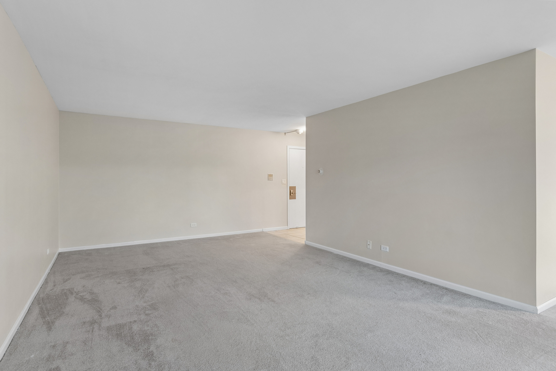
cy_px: 186
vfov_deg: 67.4
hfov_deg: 90.0
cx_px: 278
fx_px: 278
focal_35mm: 18
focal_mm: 12
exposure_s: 1/2.5
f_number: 8
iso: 250
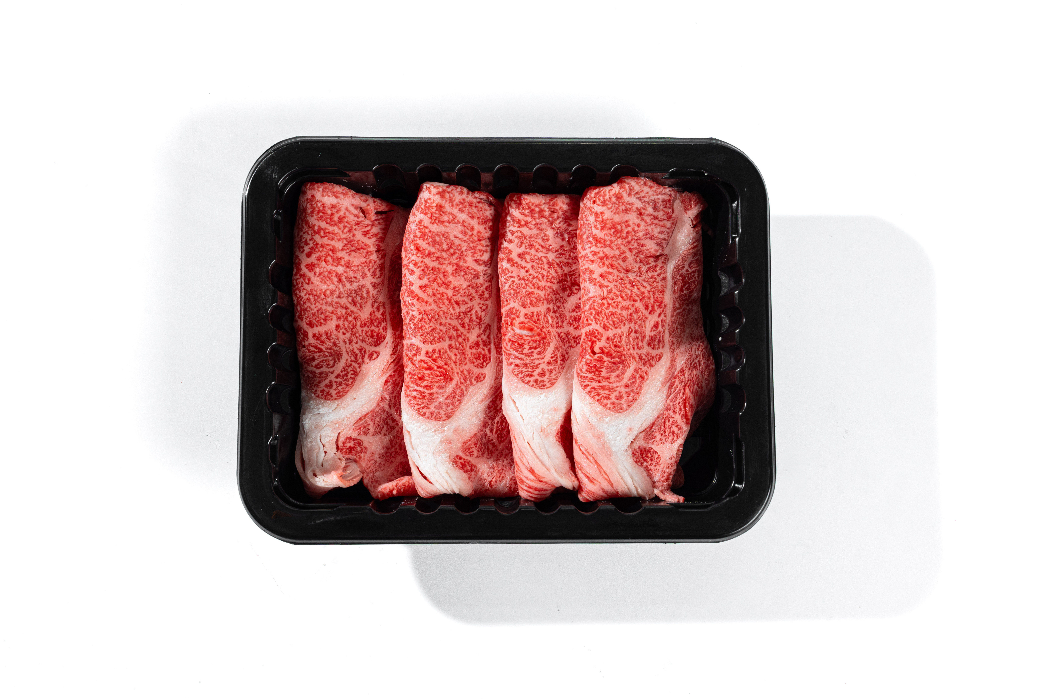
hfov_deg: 53.5
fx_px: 1040
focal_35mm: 36
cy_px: 350
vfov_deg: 37.2
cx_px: 524
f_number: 10
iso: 640
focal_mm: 35.7
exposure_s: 1/125
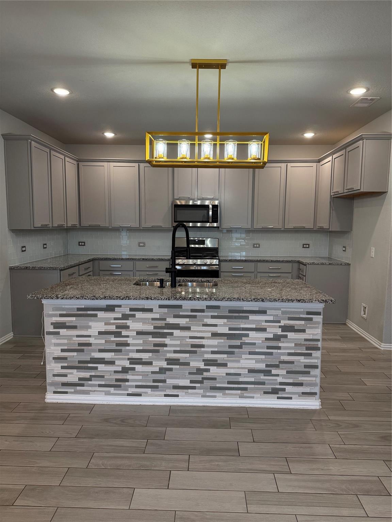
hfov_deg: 56.8
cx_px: 196
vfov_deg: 71.6
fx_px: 362
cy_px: 261
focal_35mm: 24
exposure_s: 1/145
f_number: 1.78
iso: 200
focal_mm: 6.76
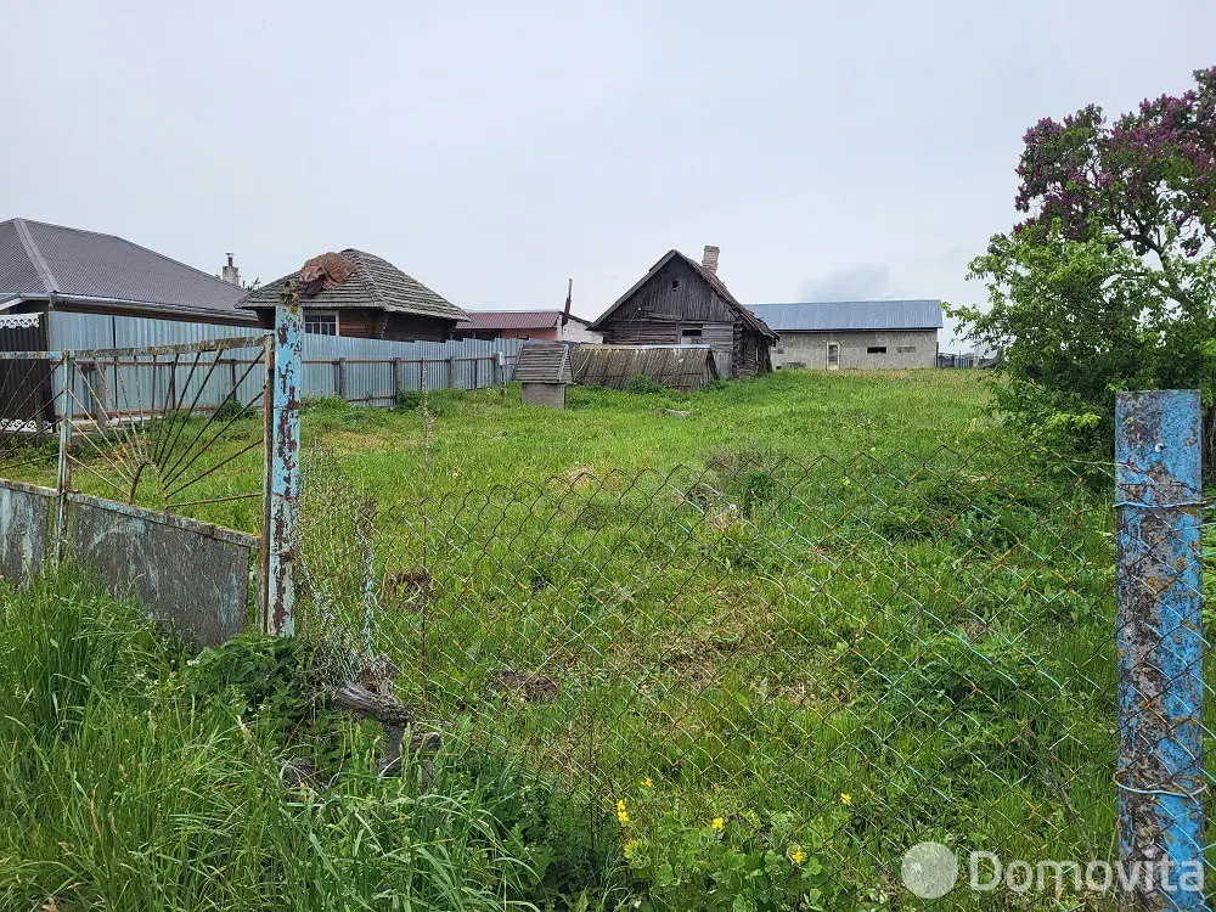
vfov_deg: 53.1
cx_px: 608
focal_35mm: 26
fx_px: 913
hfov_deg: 67.3
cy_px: 456
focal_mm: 5.4
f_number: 1.8
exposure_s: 1/1132
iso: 40
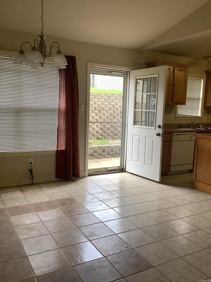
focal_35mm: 31
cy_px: 141
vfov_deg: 58.4
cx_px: 106
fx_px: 252
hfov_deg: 45.4
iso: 80
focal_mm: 3.3
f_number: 2.4
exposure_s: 1/120
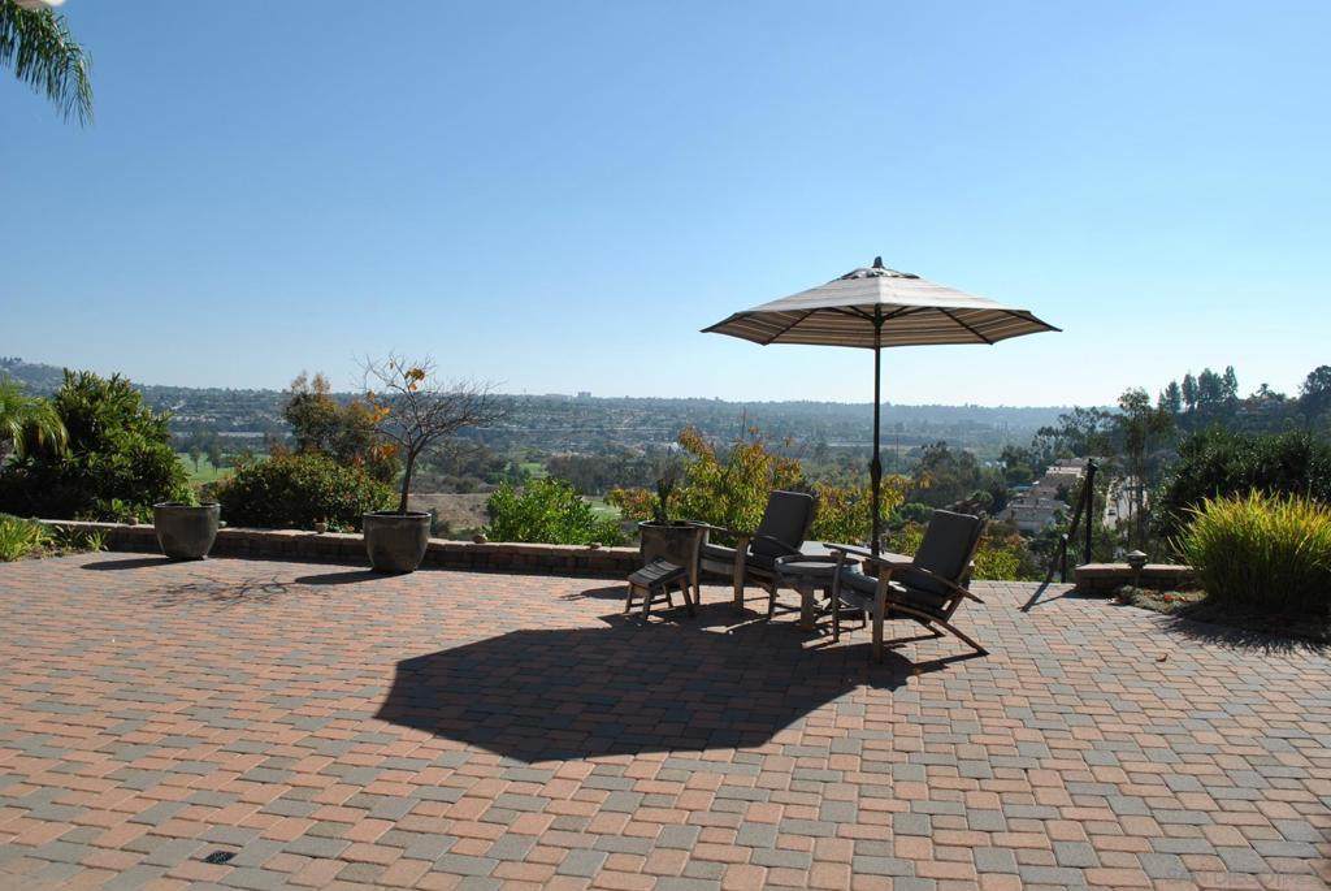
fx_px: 999
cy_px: 446
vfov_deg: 48.0
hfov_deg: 67.3
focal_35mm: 27
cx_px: 666
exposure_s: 1/320
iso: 100
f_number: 9
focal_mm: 18
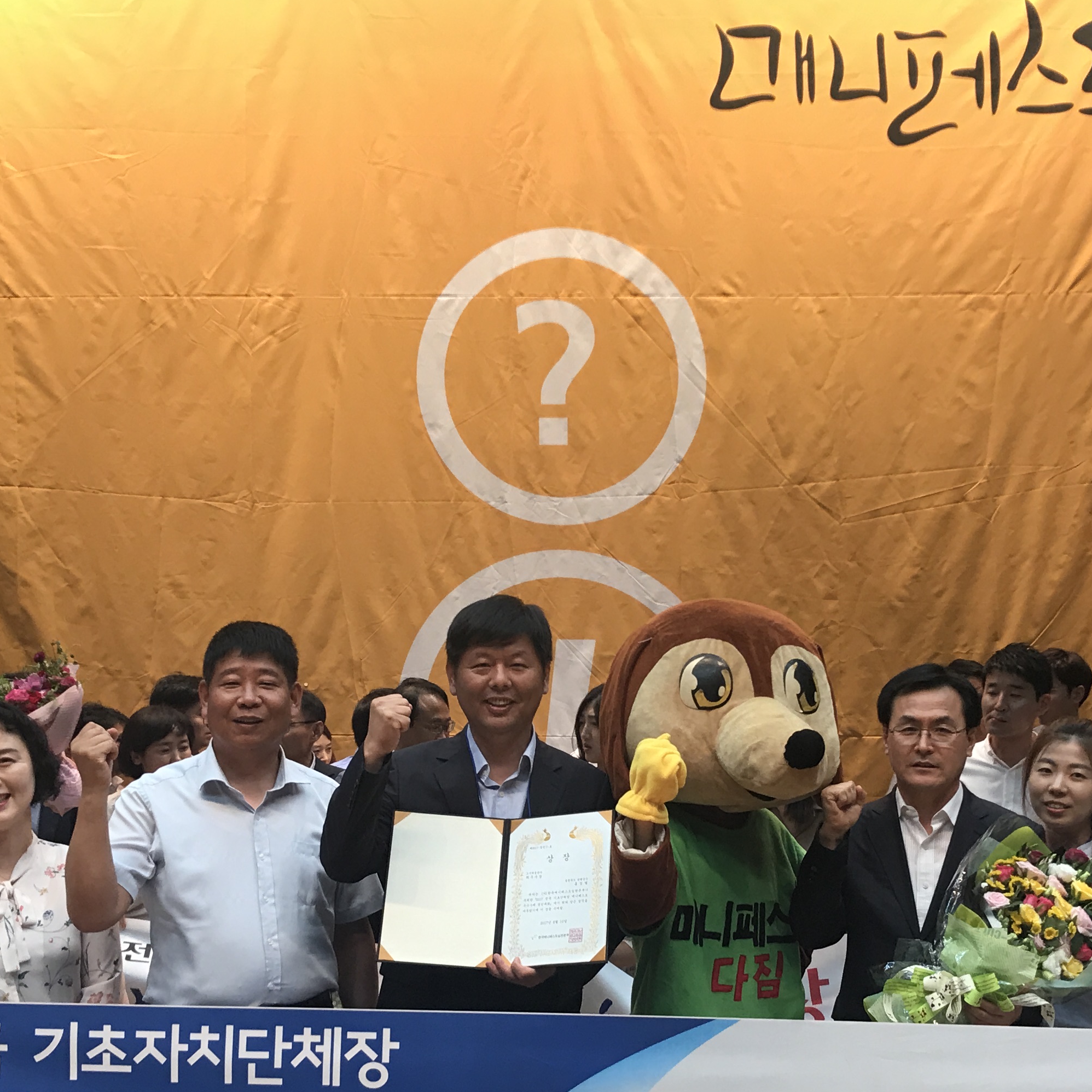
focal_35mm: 50
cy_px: 744
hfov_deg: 34.0
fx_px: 1785
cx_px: 620
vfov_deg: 33.7
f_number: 1.8
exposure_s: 1/40
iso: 25
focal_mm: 3.99
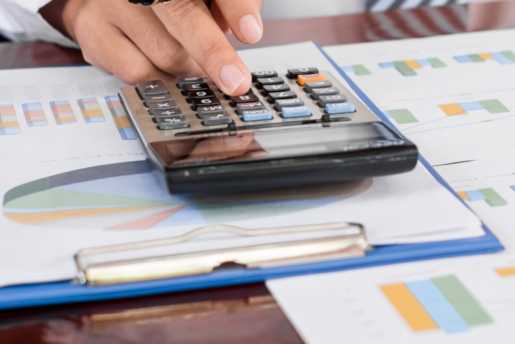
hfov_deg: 16.2
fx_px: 1789
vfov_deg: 10.9
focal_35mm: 125
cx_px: 451
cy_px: 12
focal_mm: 35
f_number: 2.8
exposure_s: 1/100
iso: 400
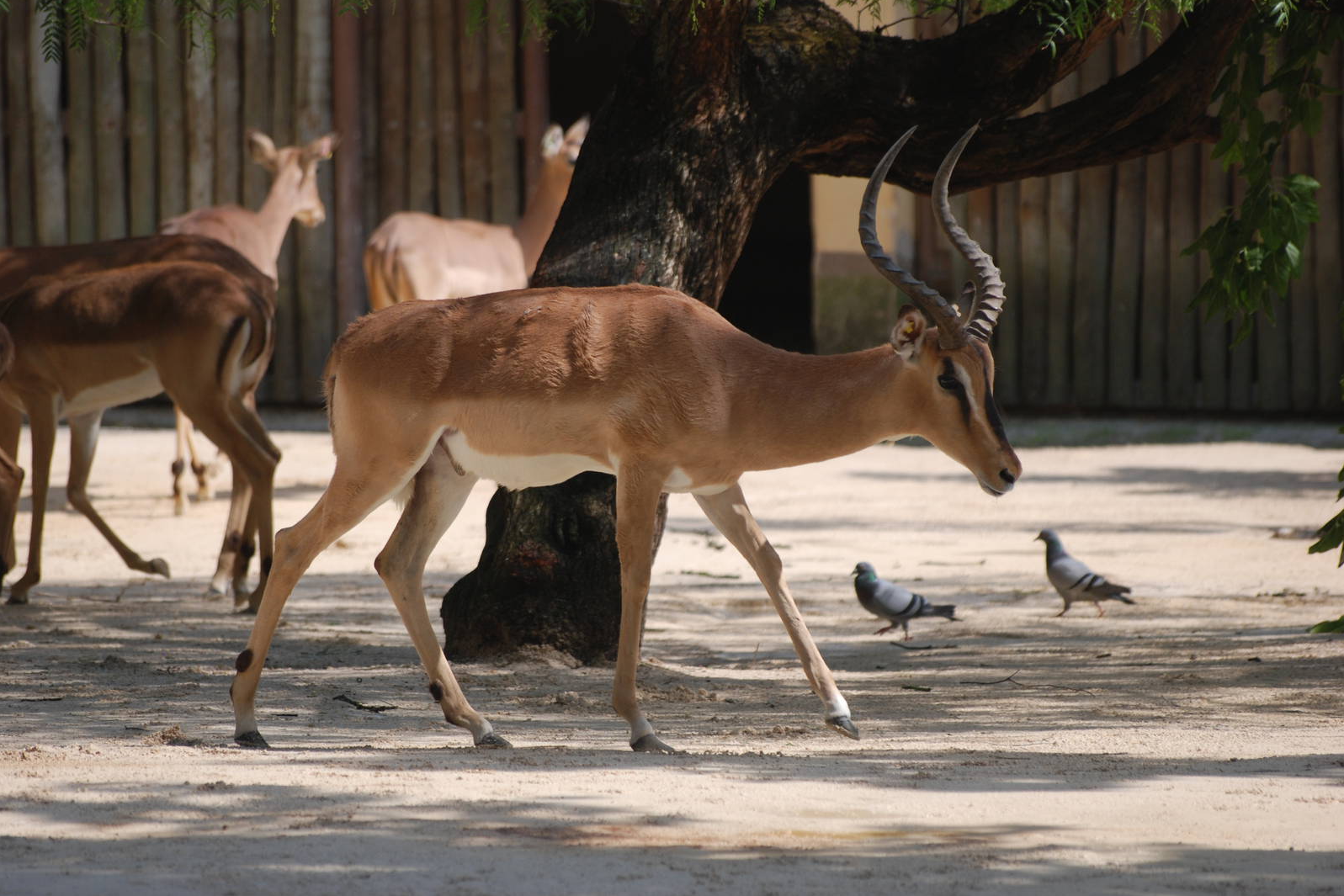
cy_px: 447
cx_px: 672
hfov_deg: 6.2
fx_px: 12358
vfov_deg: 4.2
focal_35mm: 331
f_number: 5.3
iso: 200
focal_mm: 220
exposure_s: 1/640
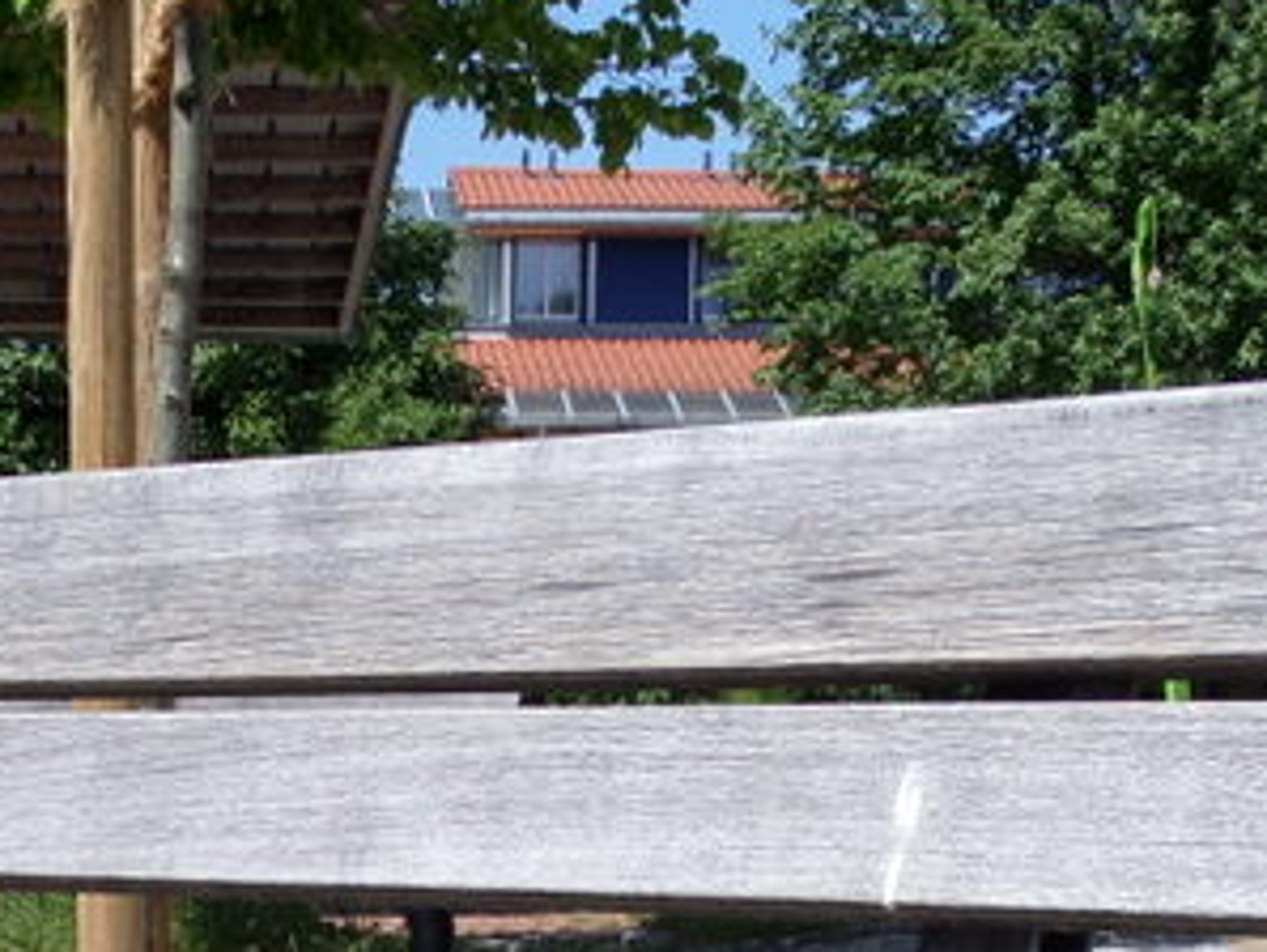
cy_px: 1245
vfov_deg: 13.0
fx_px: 4029
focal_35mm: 110
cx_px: 208
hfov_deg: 17.7
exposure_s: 1/500
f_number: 4
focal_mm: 6.8
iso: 80
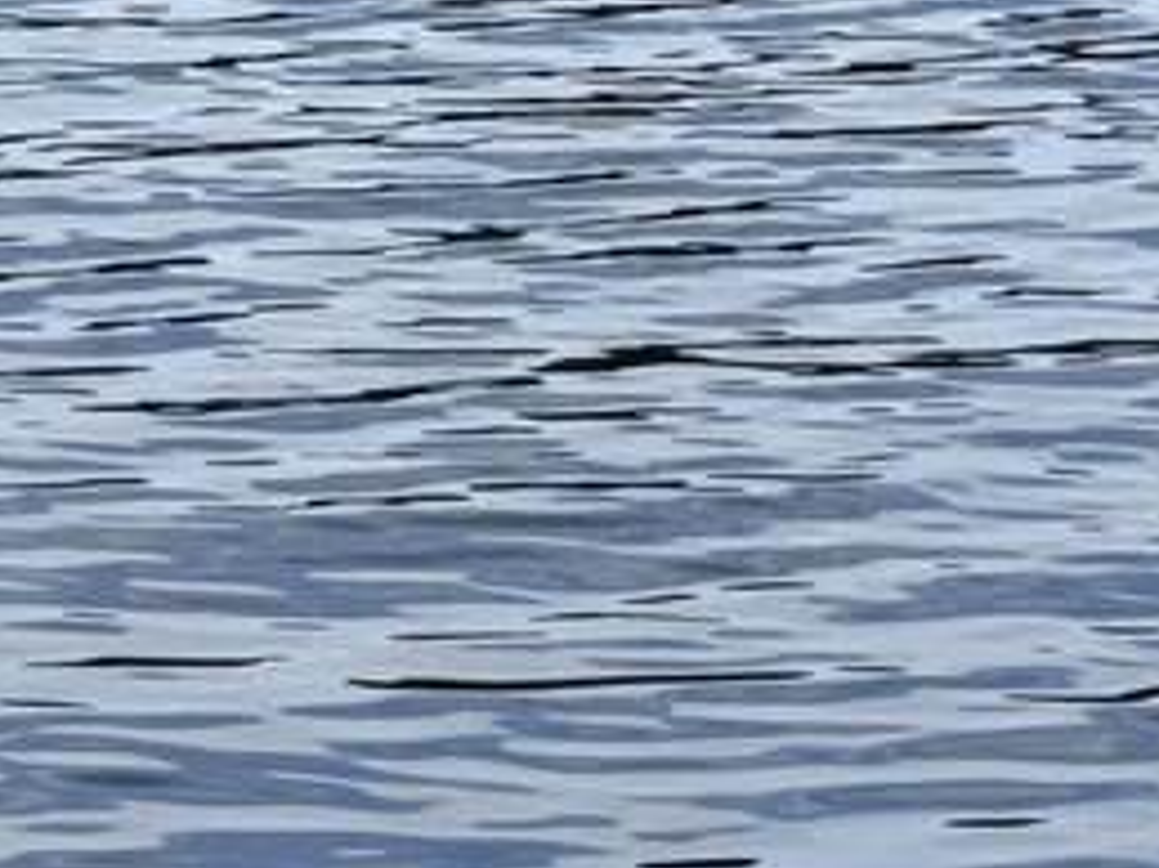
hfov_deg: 8.4
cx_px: 635
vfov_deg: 6.2
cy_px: -488
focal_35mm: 237
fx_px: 7931
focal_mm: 6.76
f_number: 1.78
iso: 64
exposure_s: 1/4975
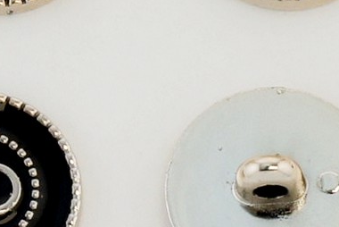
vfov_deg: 7.0
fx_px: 1839
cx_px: 133
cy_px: 52
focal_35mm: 195
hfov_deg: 10.5
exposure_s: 1/400
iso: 200
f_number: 9
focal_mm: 55
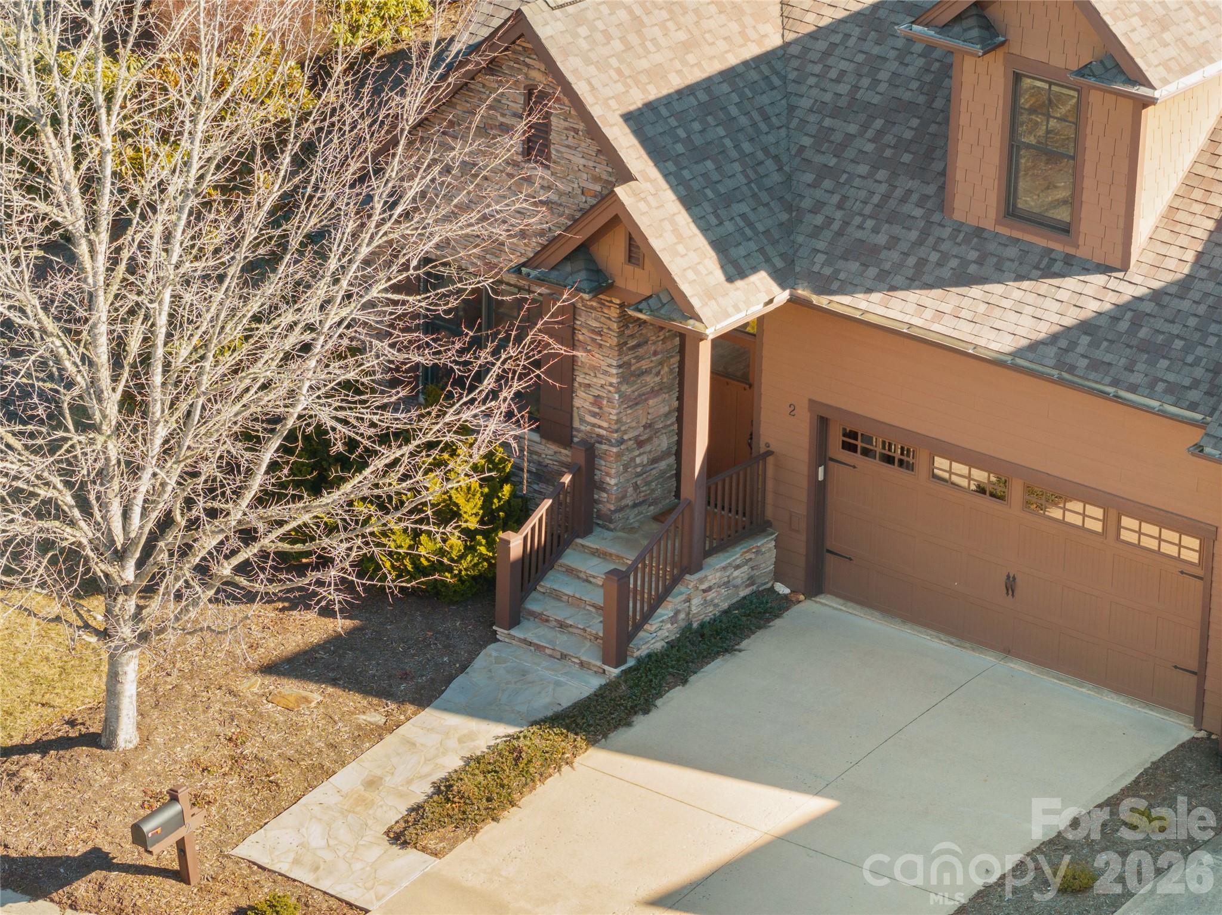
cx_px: 611
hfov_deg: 11.9
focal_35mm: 166
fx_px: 5857
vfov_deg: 8.9
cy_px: 458
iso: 100
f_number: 3.4
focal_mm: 30.71
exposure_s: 1/160
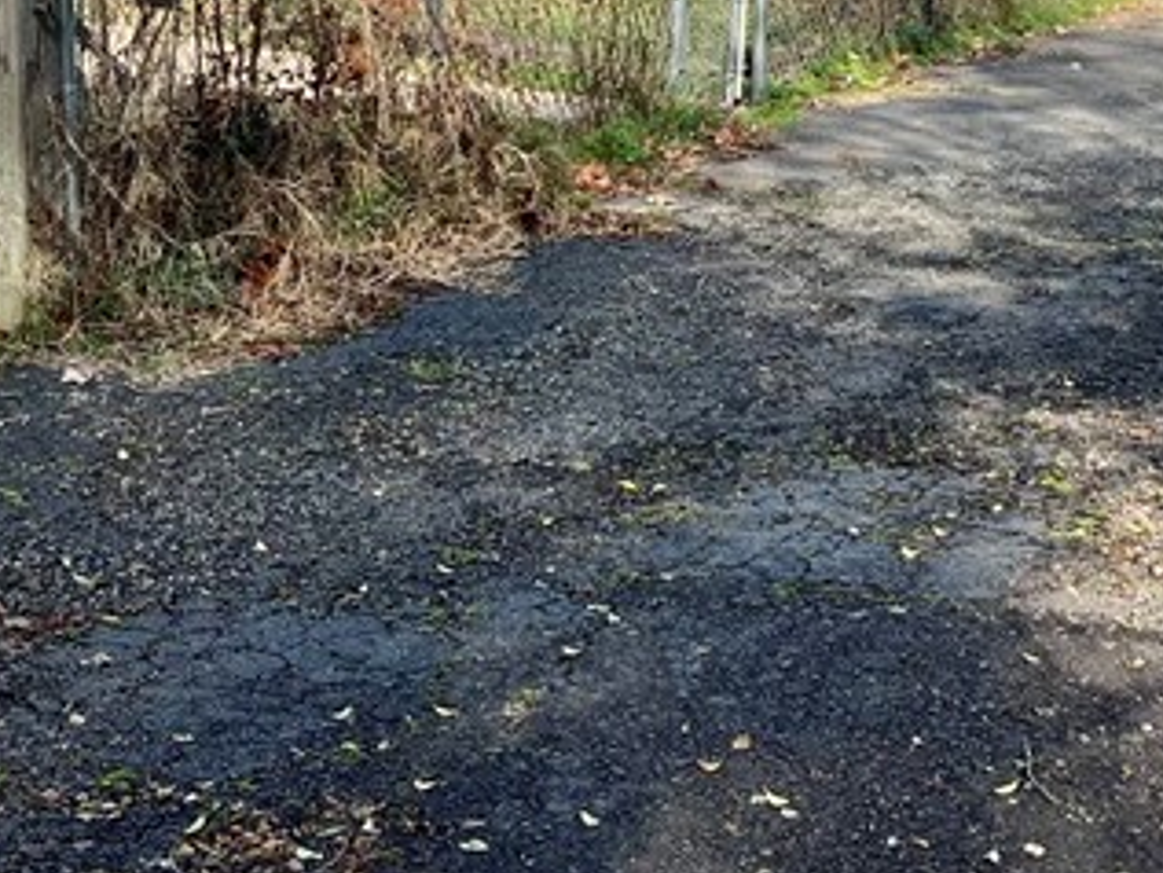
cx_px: 712
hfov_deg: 23.2
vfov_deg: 17.3
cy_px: 73
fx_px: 2823
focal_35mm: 84
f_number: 1.5
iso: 50
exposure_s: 1/2457
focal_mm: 5.7
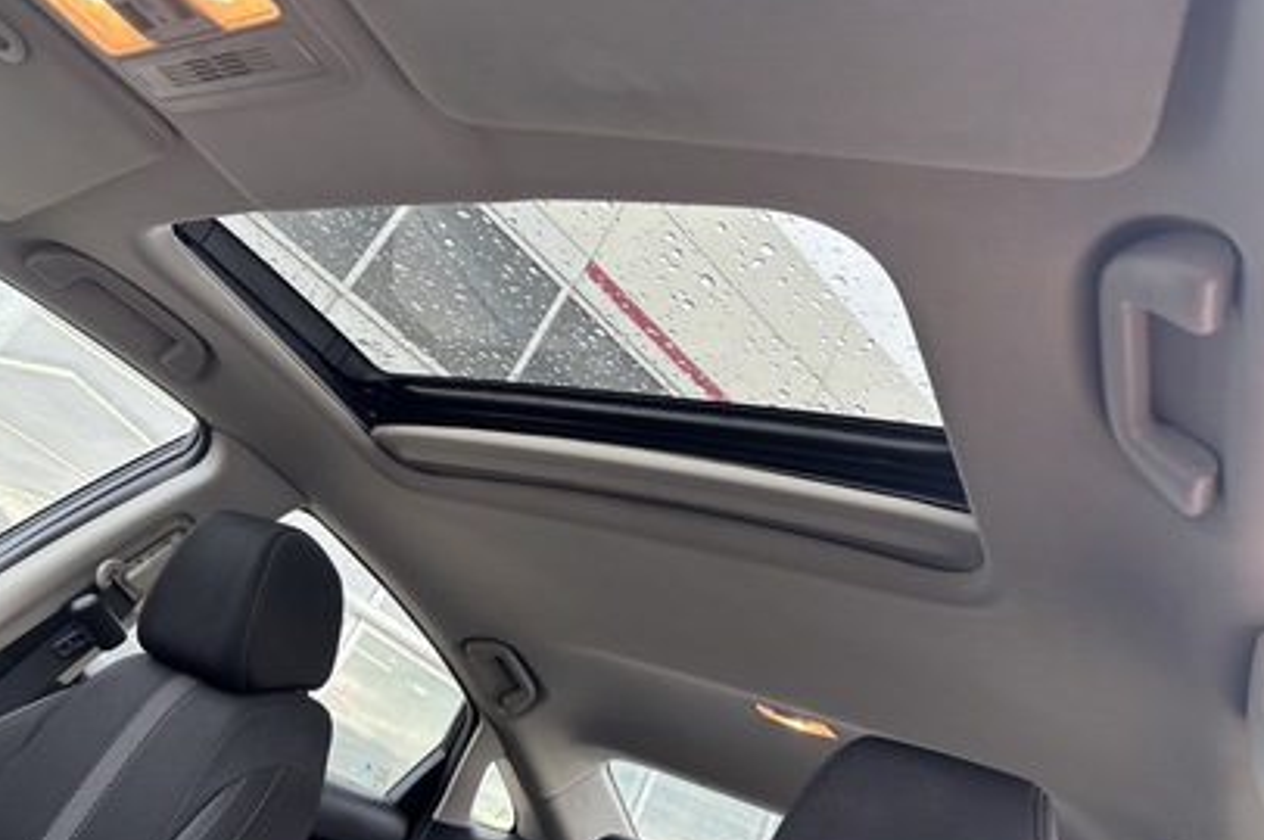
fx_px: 982
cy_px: 481
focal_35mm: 28
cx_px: 626
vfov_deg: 46.2
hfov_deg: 65.5
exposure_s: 1/121
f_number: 1.6
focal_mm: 5.96
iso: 100
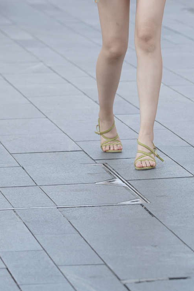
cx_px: 119
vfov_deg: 6.2
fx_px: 2662
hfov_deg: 4.2
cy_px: -55
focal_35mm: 329
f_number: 4.5
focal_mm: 135
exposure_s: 1/400
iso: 320
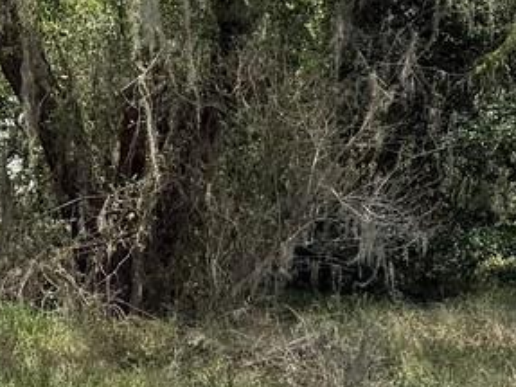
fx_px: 1997
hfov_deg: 13.1
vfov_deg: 11.1
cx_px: -458
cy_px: 238
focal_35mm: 134
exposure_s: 1/2232
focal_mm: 6.76
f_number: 1.78
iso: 80
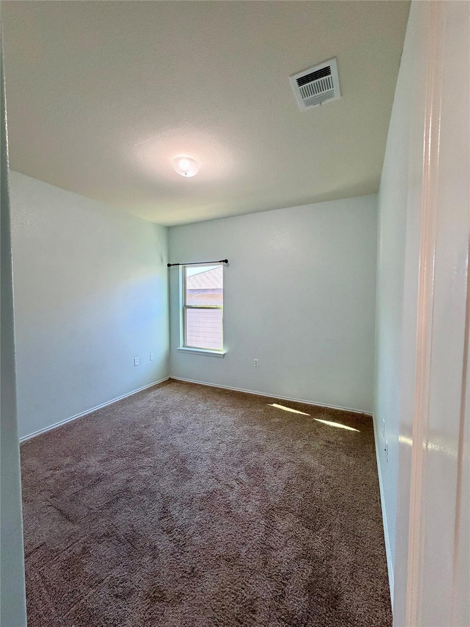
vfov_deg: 102.1
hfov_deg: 85.7
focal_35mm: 14
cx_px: 235
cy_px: 314
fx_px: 253
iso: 320
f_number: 2.2
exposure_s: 1/120
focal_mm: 2.22
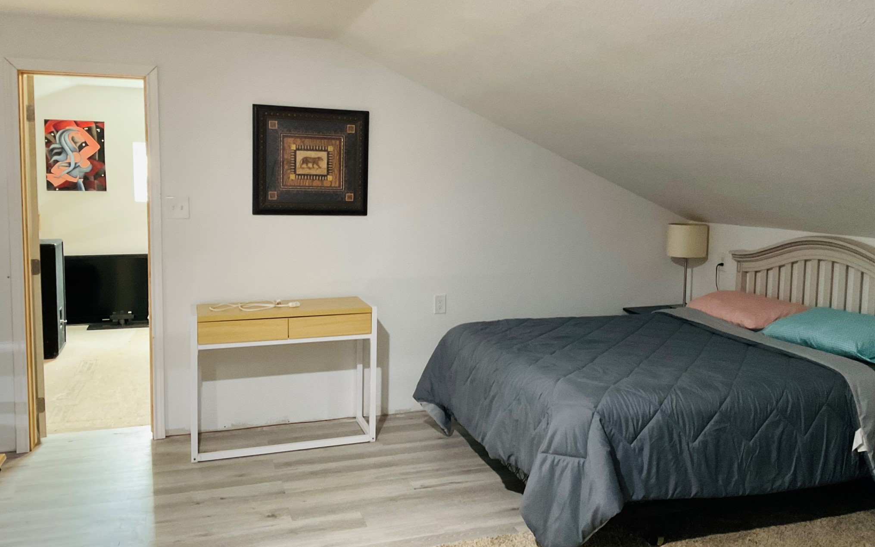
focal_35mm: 31
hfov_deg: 61.2
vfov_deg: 40.5
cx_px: 434
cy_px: 245
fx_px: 739
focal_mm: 3
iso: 250
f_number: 1.8
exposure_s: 1/40
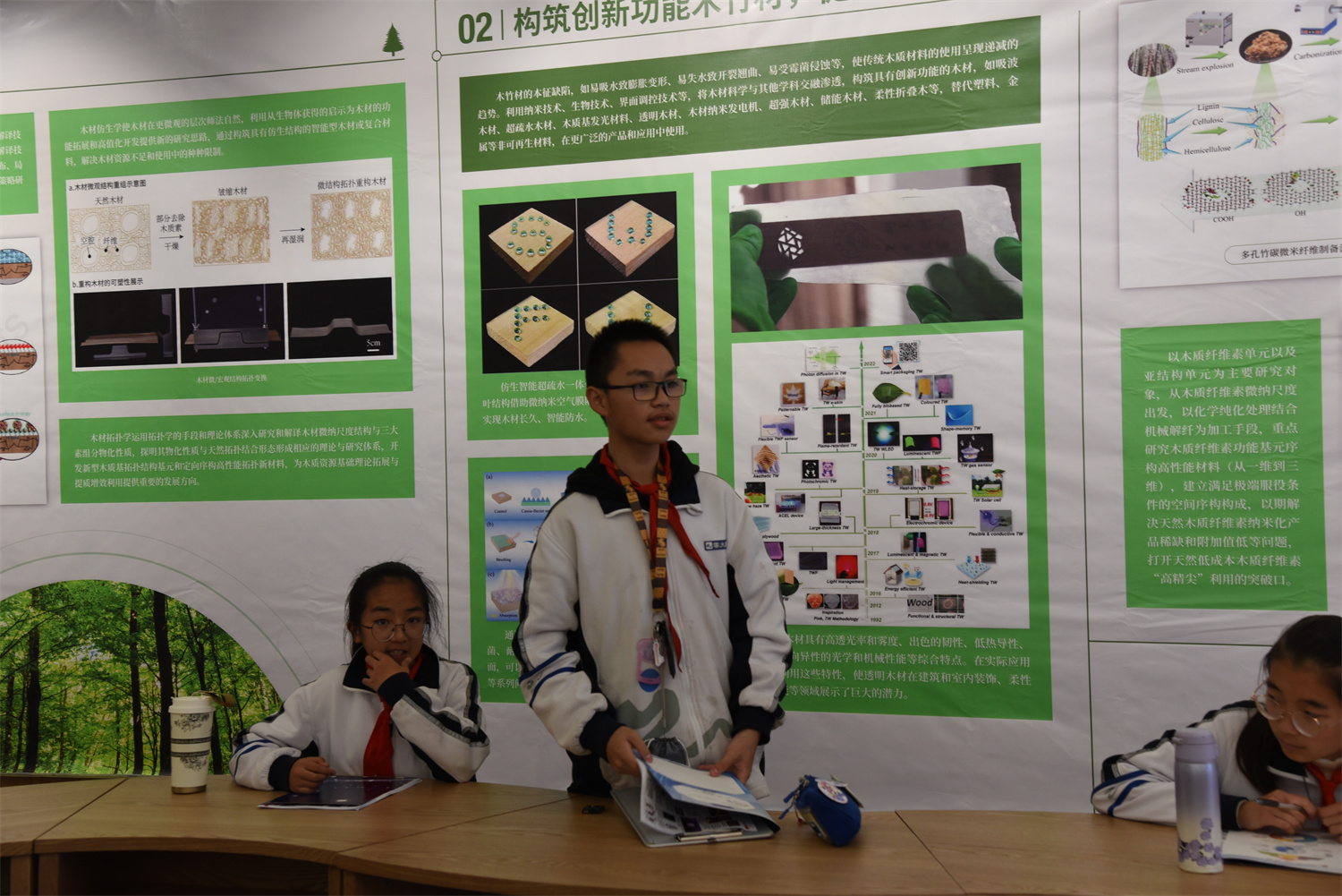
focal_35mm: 46
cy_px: 448
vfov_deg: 29.3
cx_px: 671
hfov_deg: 42.7
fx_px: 1715
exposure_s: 1/80
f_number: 4.5
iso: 640
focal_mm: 46
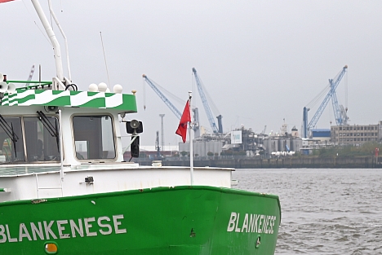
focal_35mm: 164
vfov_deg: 8.4
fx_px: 1742
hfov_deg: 12.4
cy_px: 133
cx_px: 8
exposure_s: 1/125
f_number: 4
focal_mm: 75
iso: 100
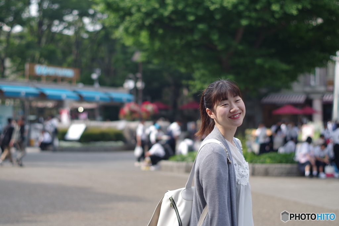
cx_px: 170
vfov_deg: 18.2
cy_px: 113
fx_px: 706
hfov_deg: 27.0
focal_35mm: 75
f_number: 2.2
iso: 100
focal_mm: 50
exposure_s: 1/800
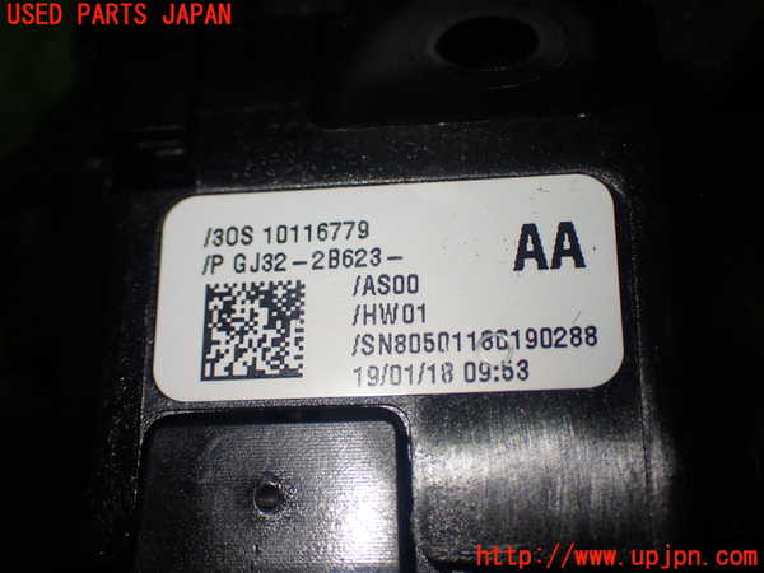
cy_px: 286
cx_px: 382
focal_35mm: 50
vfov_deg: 29.1
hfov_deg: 38.2
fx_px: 1104
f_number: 3.2
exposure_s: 1/100
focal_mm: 9.01
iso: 125
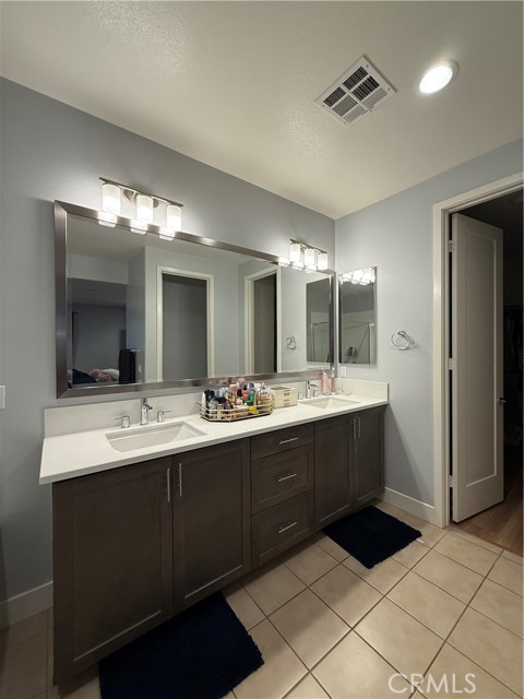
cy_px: 350
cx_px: 262
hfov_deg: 85.7
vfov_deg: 102.1
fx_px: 283
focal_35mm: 14
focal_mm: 2.22
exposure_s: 1/120
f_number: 2.2
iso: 160
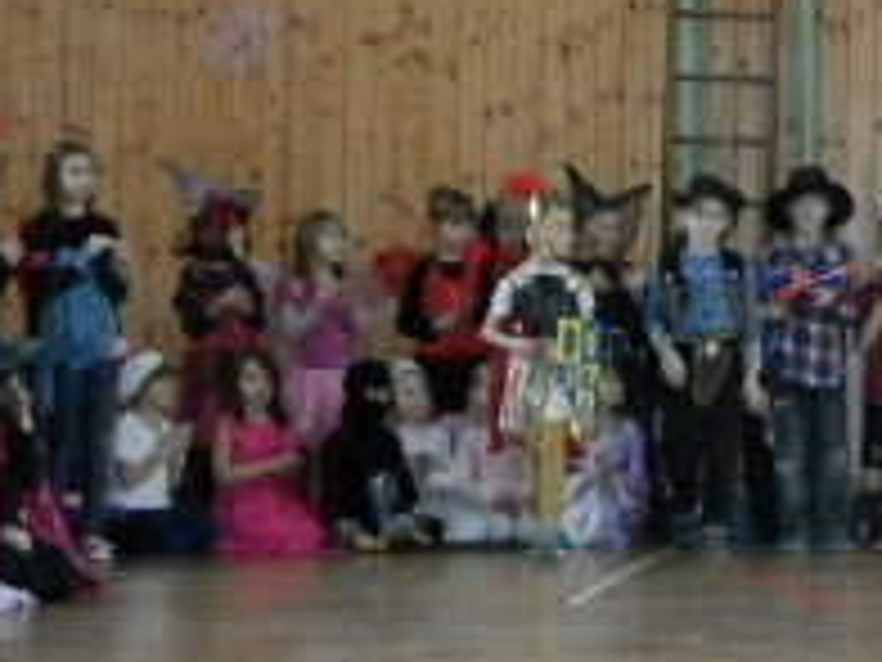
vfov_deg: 8.2
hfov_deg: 10.6
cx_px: 1350
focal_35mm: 180
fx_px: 4586
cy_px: 225
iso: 1000
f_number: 3.8
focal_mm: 9.9
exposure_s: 1/40
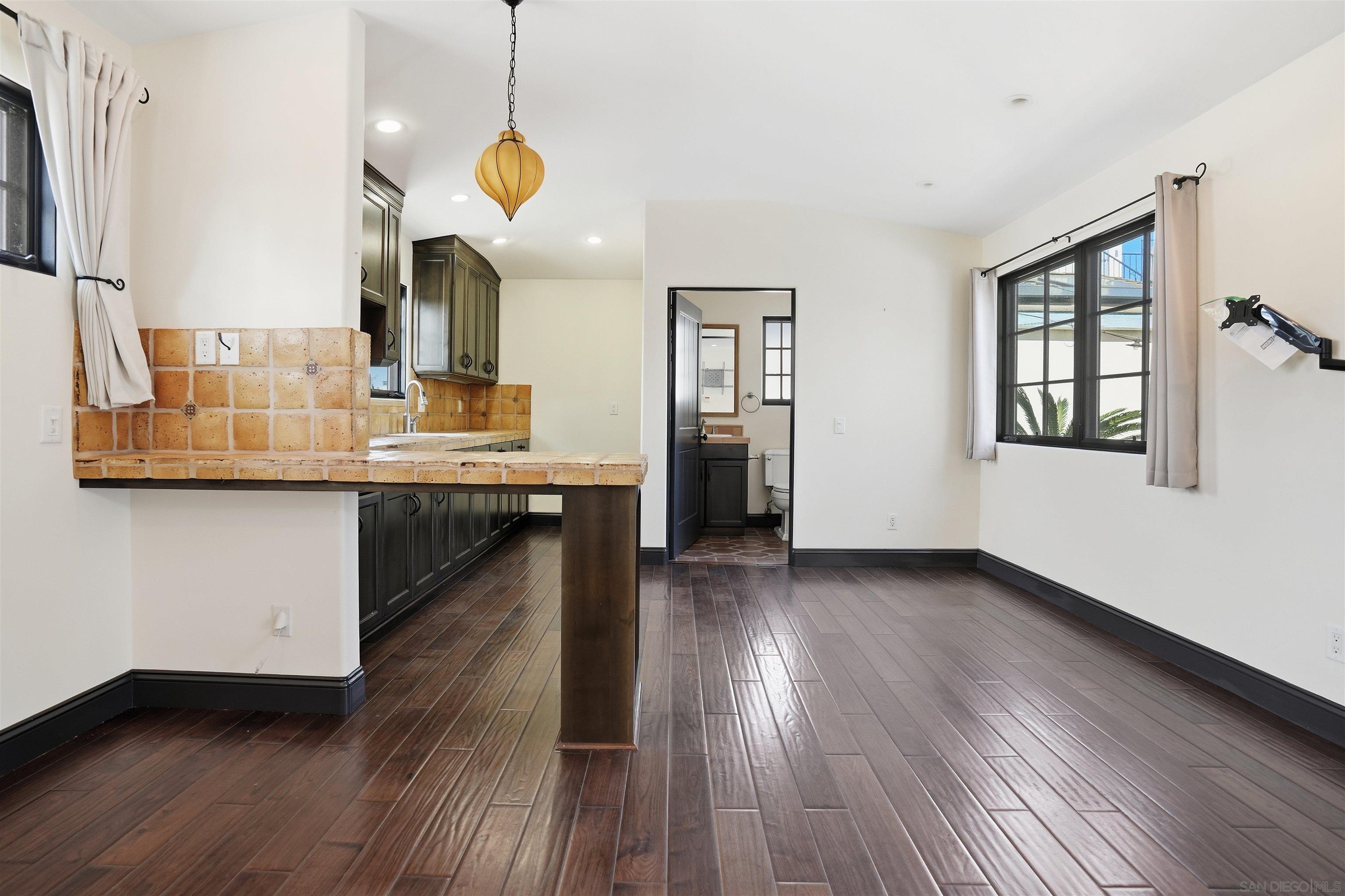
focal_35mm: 17
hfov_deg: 93.3
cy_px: 448
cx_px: 672
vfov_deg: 70.4
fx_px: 635
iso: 500
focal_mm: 17
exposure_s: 1/800
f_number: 5
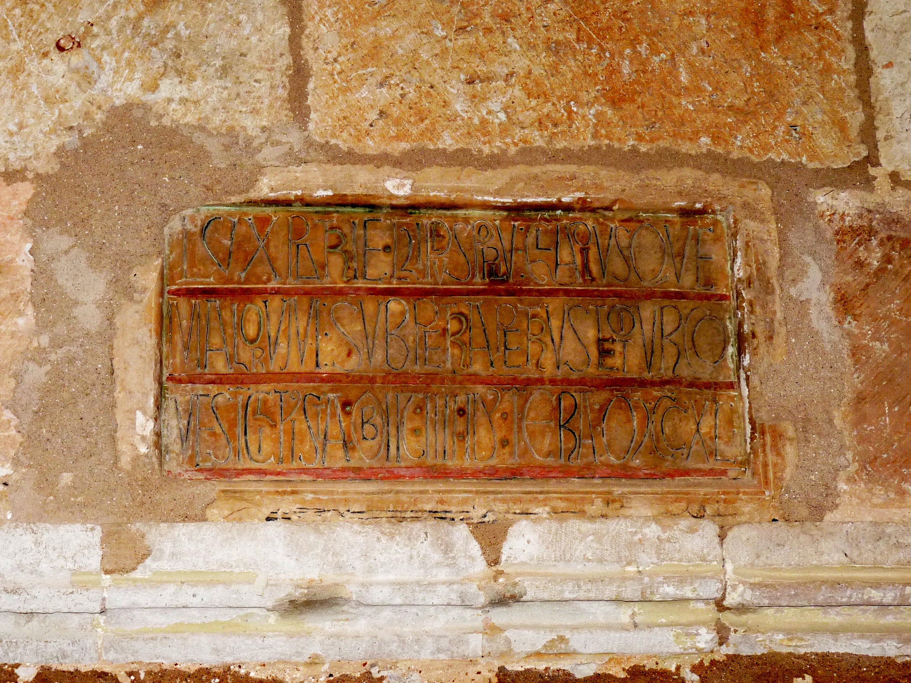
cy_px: 342
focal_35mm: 88
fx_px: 2316
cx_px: 456
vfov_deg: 16.8
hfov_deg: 22.3
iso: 100
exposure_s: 1/30
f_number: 3.4
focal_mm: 11.1
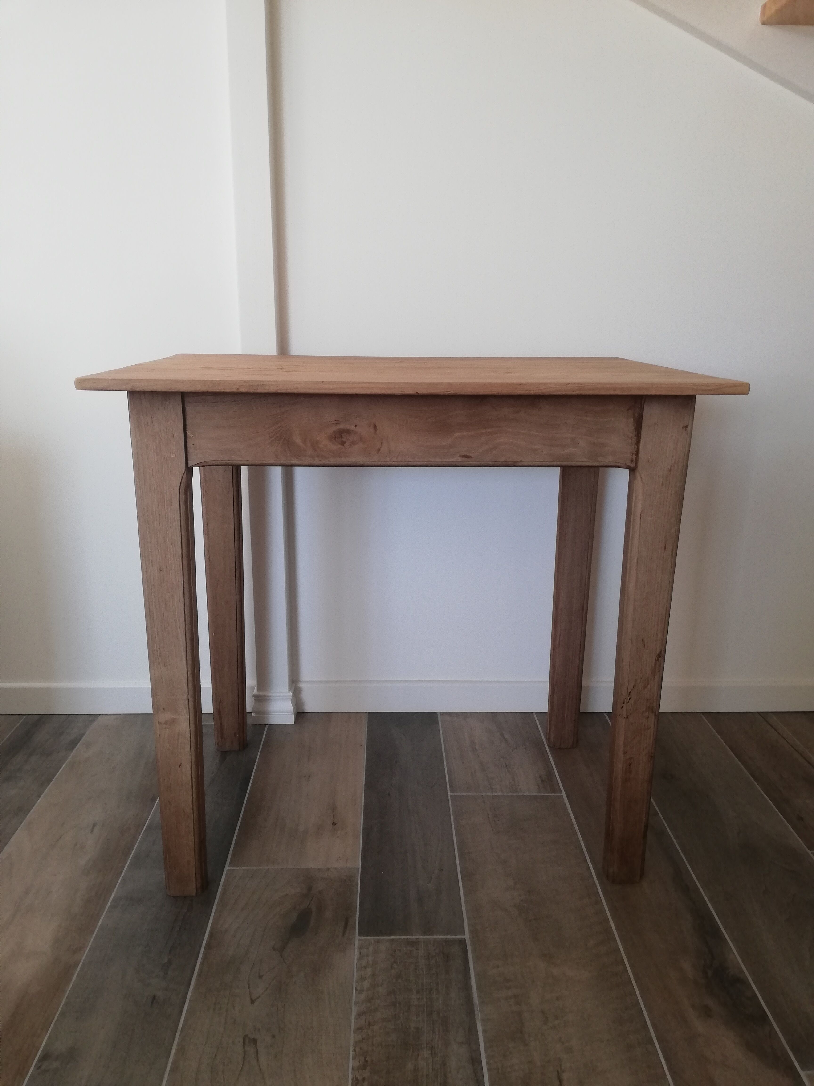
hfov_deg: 53.1
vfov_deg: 67.3
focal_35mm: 26
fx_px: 815
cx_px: 407
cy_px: 543
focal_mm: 3.81
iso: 200
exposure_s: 1/50
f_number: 2.2
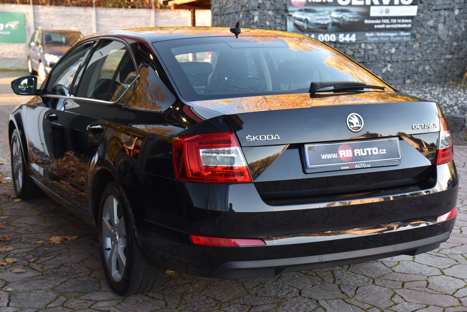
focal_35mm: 55
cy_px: 156
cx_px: 234
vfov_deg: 24.7
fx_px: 714
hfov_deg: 36.2
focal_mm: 55
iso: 500
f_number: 5
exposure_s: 1/100
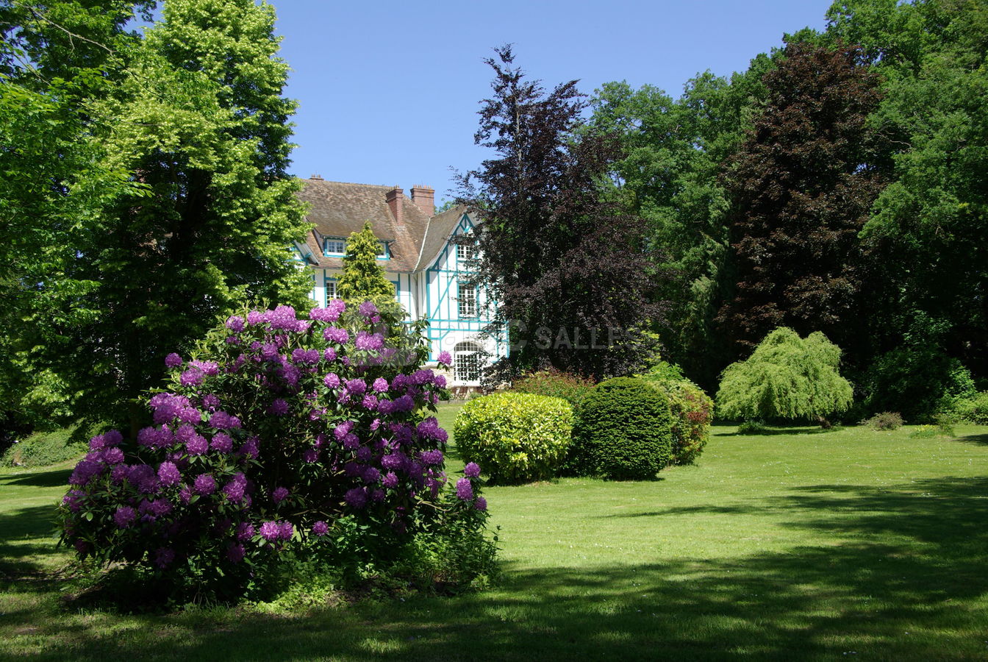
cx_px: 494
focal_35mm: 49
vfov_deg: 27.6
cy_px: 331
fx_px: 1347
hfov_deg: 40.3
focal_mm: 32.5
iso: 100
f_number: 6.7
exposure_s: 1/180
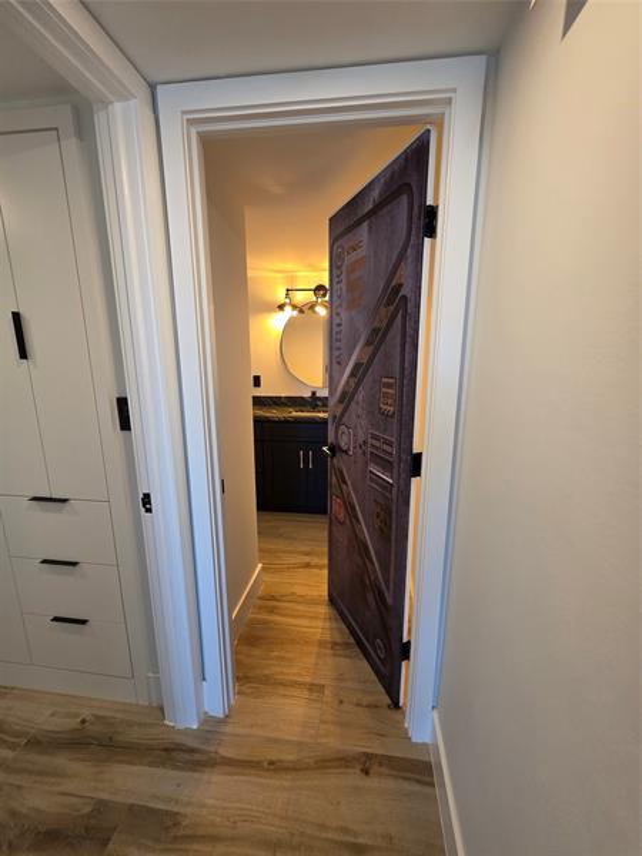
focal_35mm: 13
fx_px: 321
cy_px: 428
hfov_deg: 89.9
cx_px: 321
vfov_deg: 106.2
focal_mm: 2.2
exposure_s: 1/120
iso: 250
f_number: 1.9
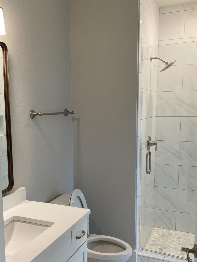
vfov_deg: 49.9
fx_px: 281
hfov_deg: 38.6
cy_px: 153
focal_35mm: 37
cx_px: 84
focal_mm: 4.25
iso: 64
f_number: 1.8
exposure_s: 1/60
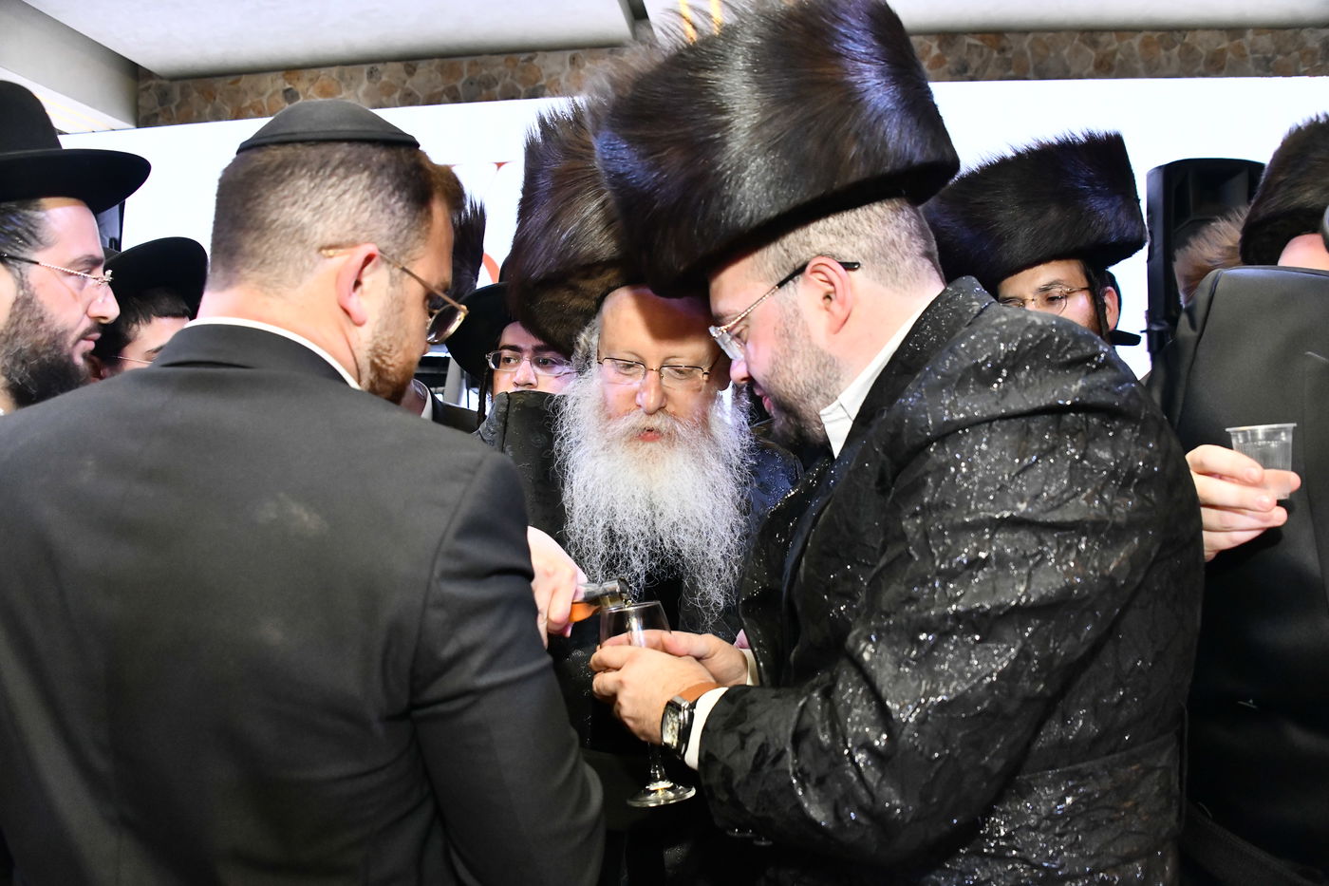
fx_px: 1033
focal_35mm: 28
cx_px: 664
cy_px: 443
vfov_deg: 46.4
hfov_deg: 65.5
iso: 3200
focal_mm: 28
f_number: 5.6
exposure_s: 1/125
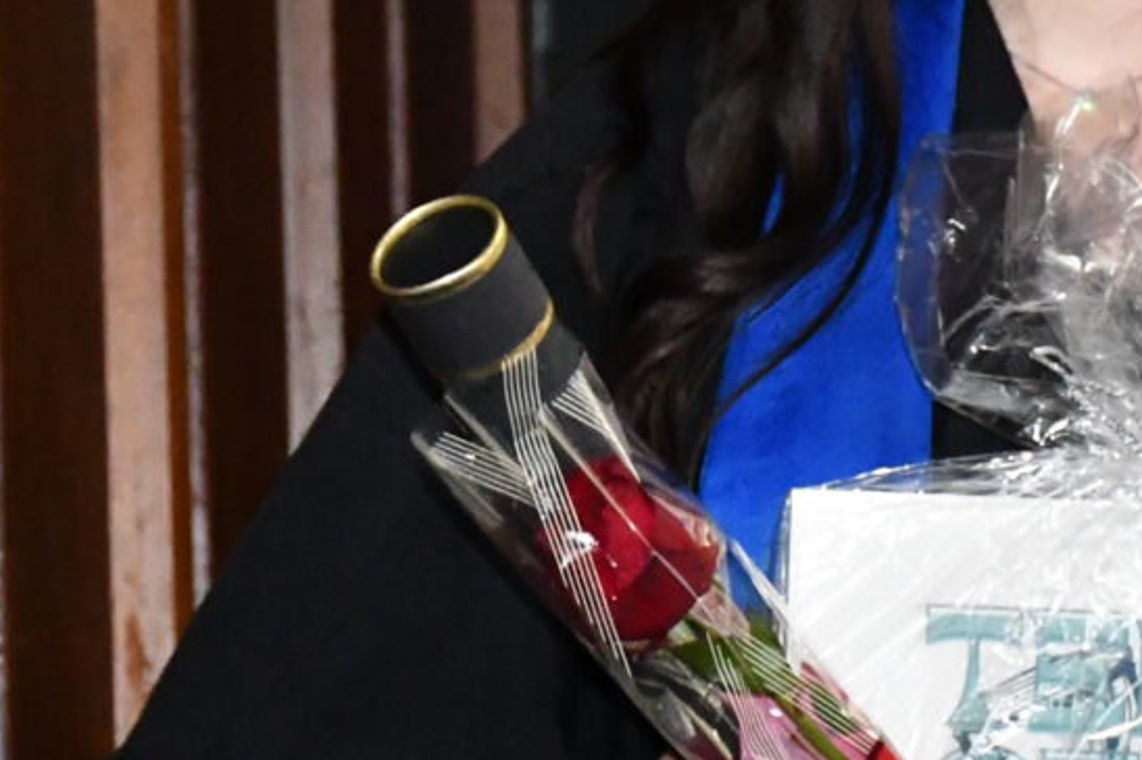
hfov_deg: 7.8
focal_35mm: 263
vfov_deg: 5.2
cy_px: 346
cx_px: 686
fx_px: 8340
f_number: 4.8
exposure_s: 1/60
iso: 6400
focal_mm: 50
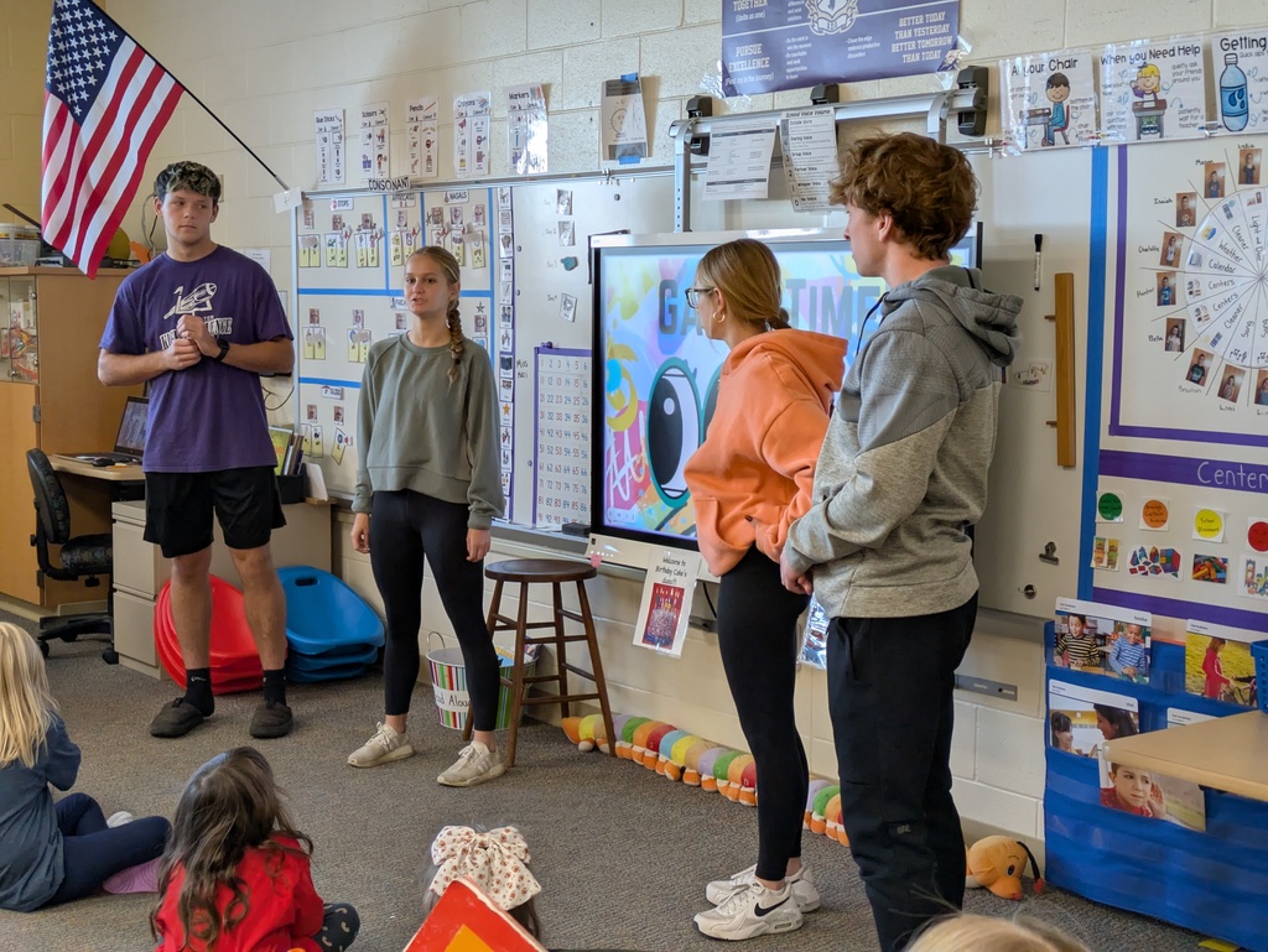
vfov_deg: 28.6
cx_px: 634
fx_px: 1869
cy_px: 476
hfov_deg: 37.5
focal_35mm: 51
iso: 290
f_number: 1.89
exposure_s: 1/120
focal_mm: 5.43
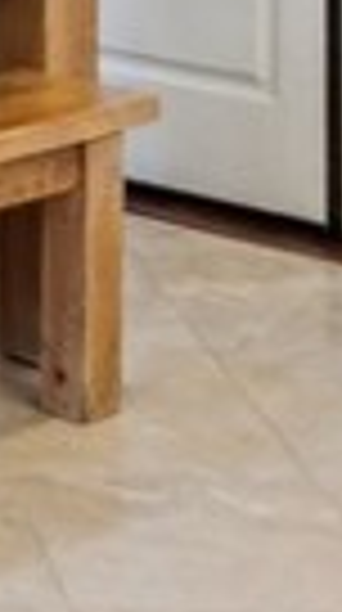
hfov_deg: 7.6
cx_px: -616
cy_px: -428
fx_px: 2301
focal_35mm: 142
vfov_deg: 13.8
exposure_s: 1/5
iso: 200
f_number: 9
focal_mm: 18
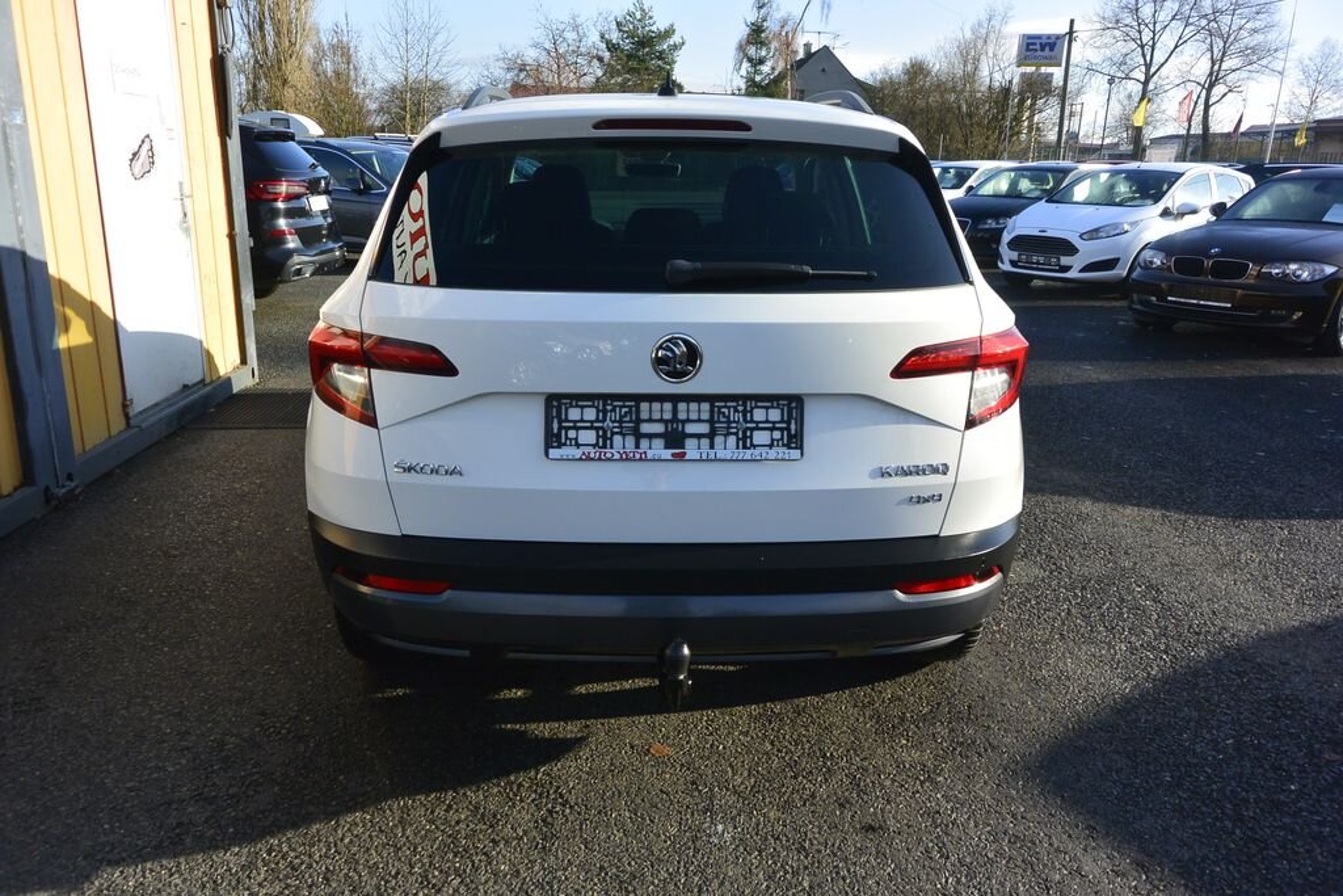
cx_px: 672
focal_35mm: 27
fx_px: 1007
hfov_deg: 67.4
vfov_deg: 47.9
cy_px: 448
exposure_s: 1/640
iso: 160
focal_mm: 10
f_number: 4.5
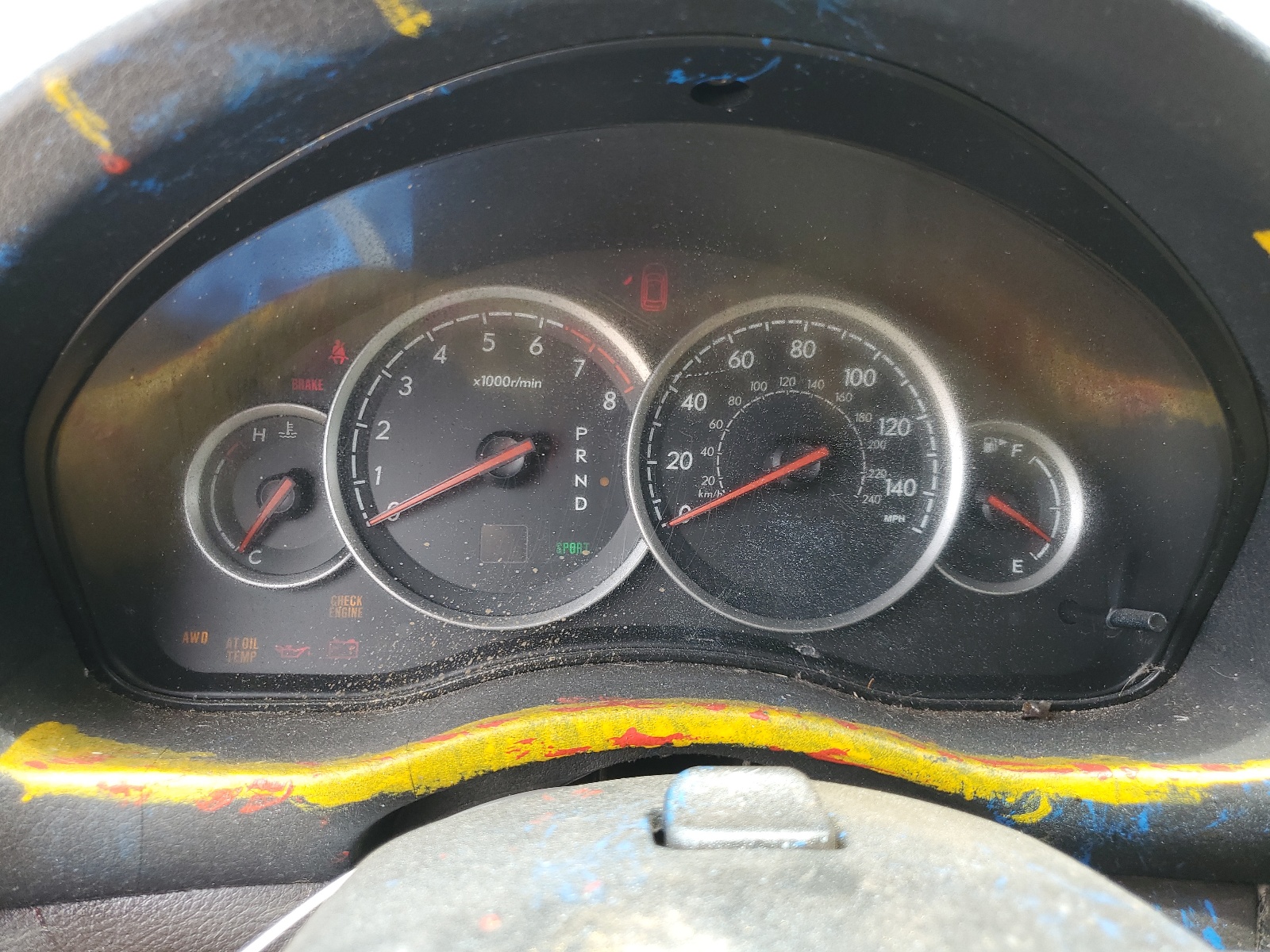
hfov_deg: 67.3
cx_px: 635
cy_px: 476
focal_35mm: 26
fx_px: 954
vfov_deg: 53.1
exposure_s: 1/120
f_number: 1.5
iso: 51
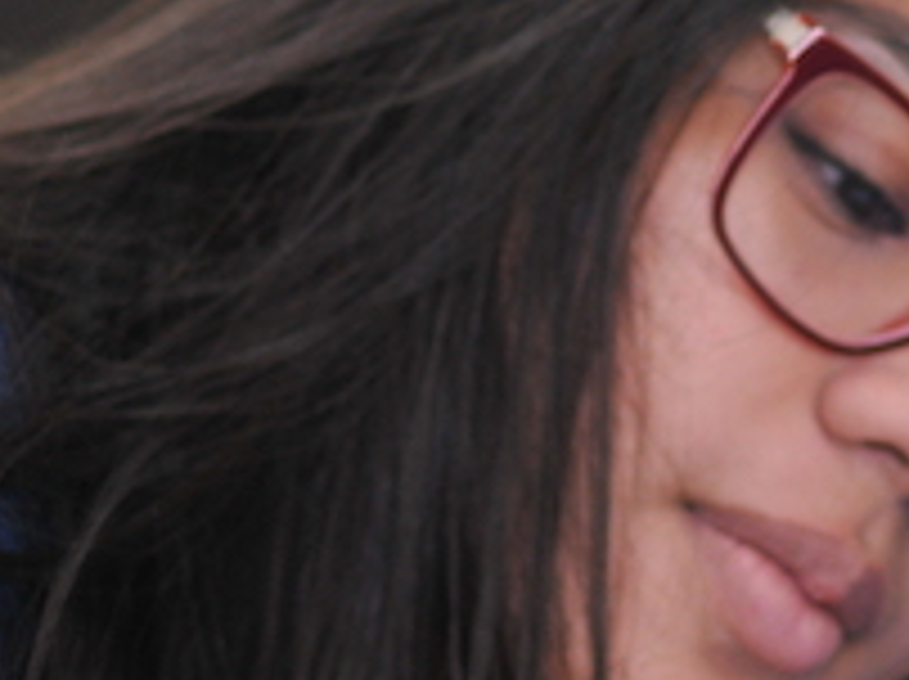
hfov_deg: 4.1
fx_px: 12745
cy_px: 223
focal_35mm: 486
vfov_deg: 3.1
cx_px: 873
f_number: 2
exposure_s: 1/200
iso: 320
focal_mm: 85
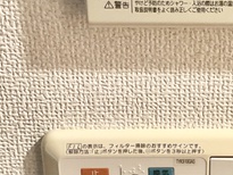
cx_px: 192
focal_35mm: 99
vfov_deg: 14.9
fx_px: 667
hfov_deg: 19.6
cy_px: 37
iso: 160
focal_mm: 3
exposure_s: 1/60
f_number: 1.8
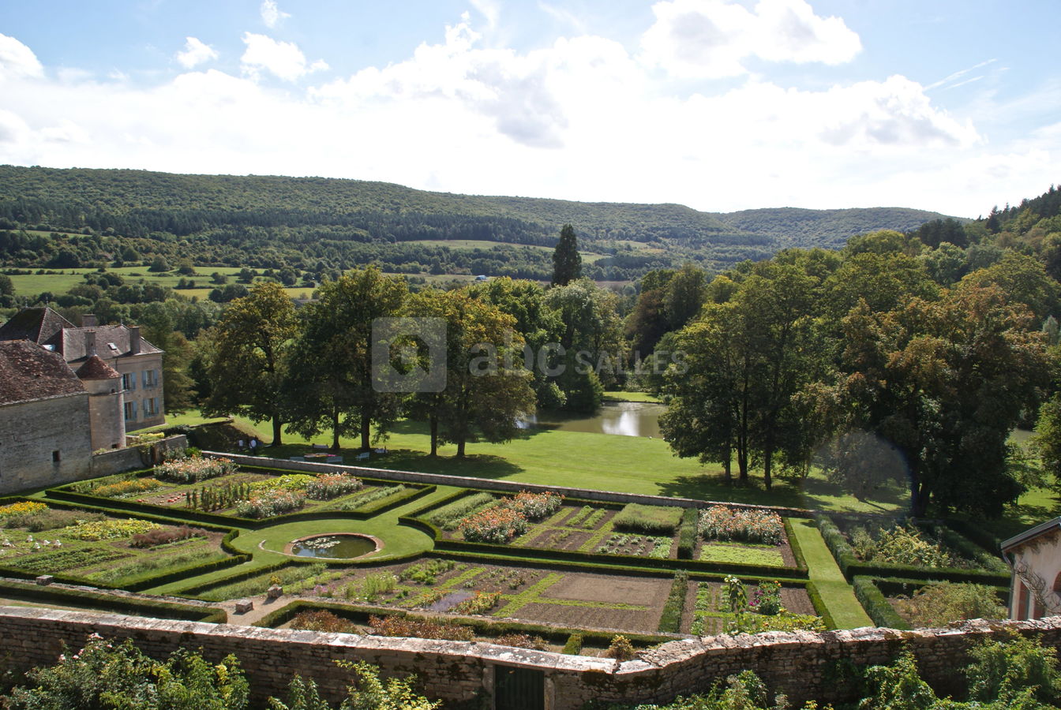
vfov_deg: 48.1
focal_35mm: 27
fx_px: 797
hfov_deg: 67.3
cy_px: 355
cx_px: 530
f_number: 10
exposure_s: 1/125
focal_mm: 18
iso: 100
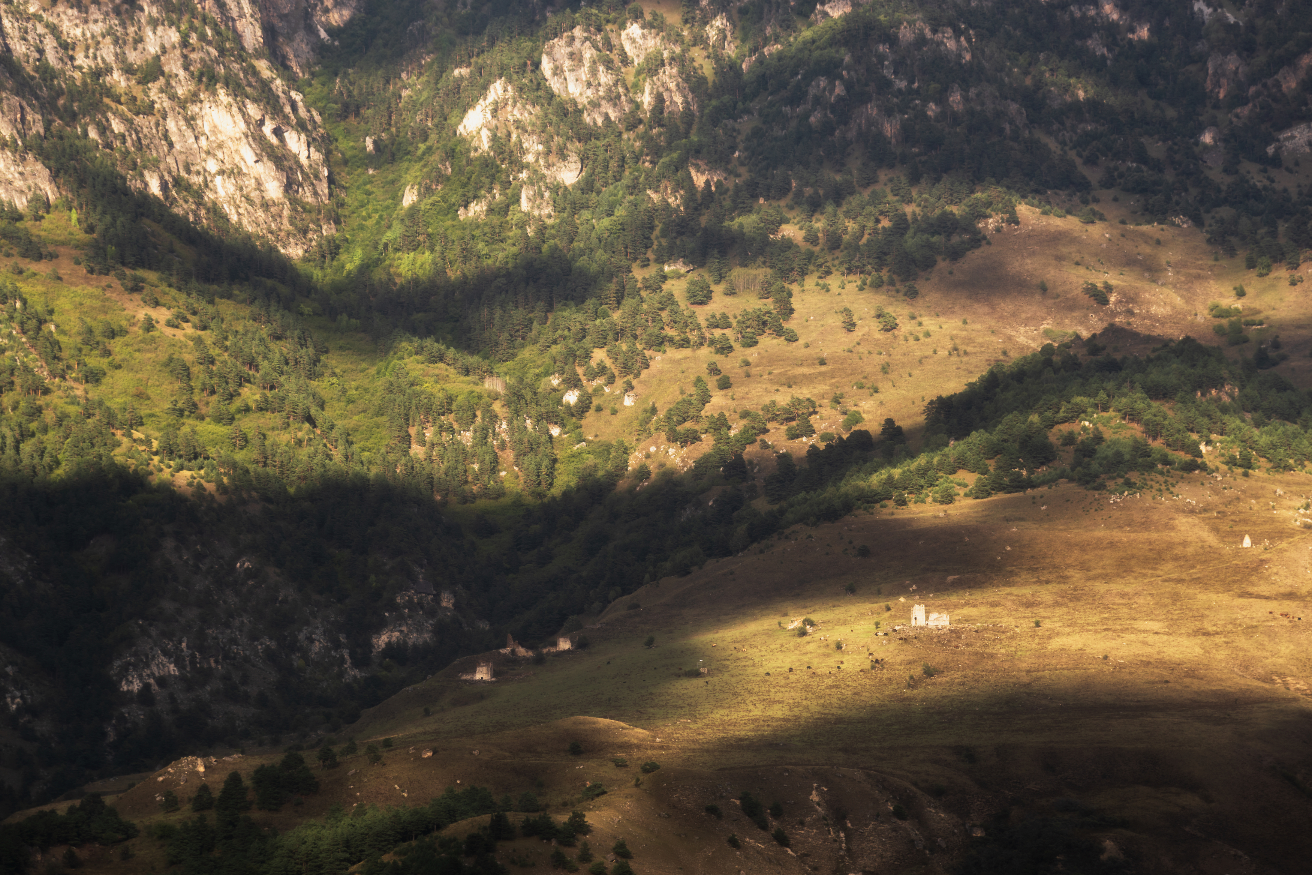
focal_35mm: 158
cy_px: 438
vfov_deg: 8.7
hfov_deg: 13.0
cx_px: 656
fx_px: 5739
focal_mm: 105
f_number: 8
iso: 50
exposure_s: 1/60
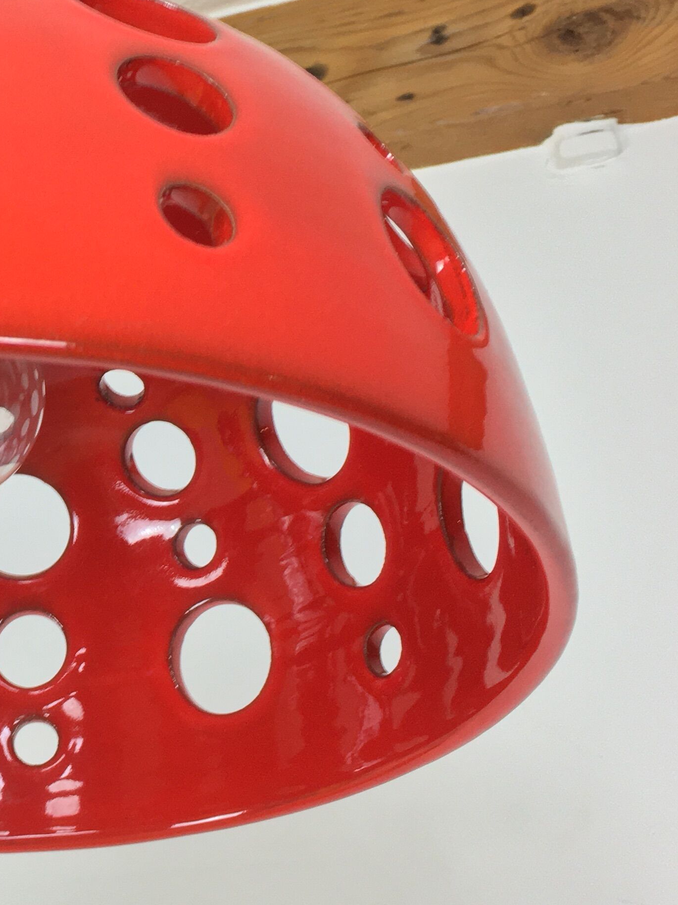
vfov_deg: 30.3
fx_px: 1672
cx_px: -32
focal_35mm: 64
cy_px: 414
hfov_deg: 21.9
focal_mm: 4.15
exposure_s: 1/33
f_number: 2.2
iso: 40
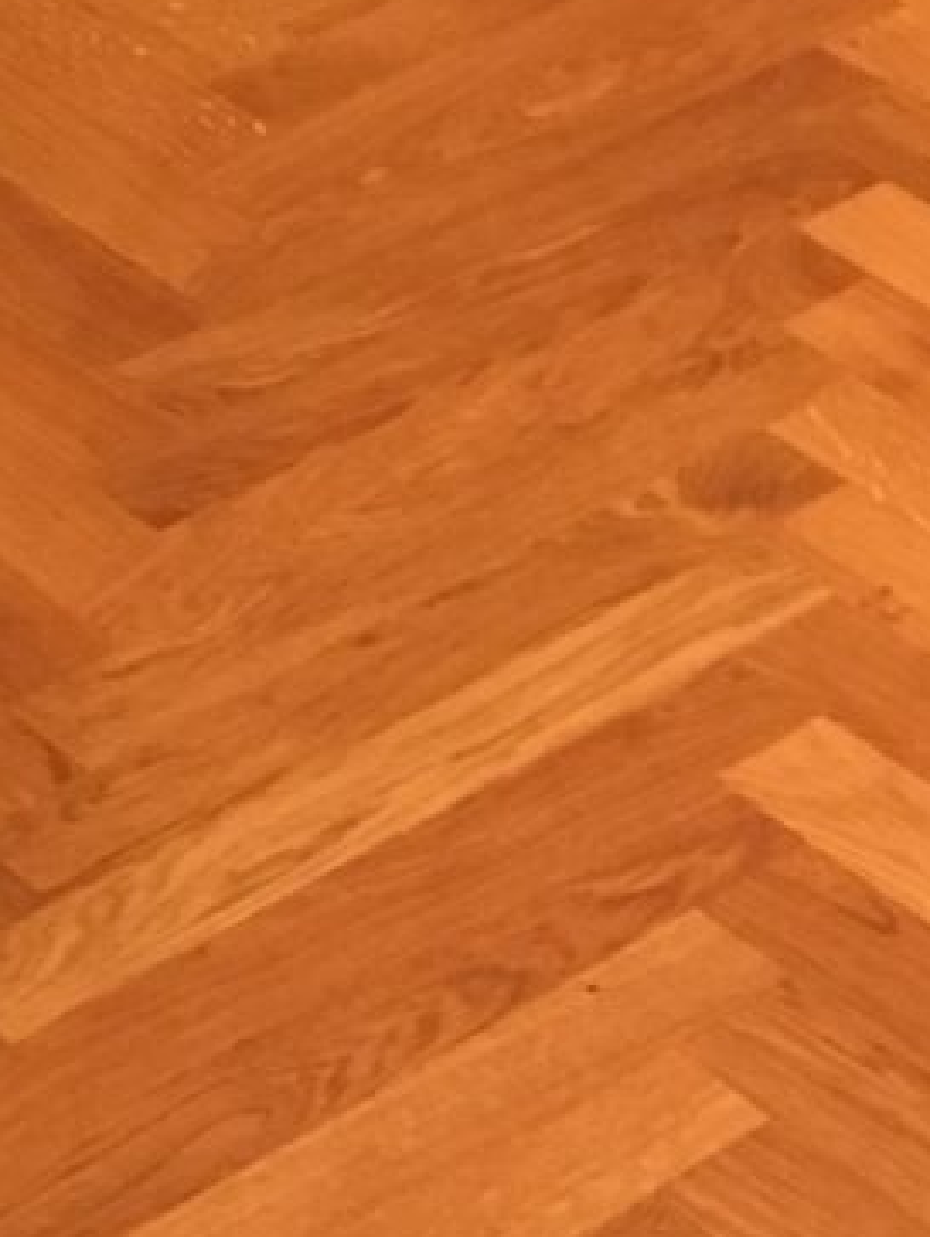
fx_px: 4756
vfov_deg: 14.6
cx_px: 1277
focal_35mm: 133
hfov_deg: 10.9
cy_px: 1263
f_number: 2.2
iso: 200
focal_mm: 4.15
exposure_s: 1/20
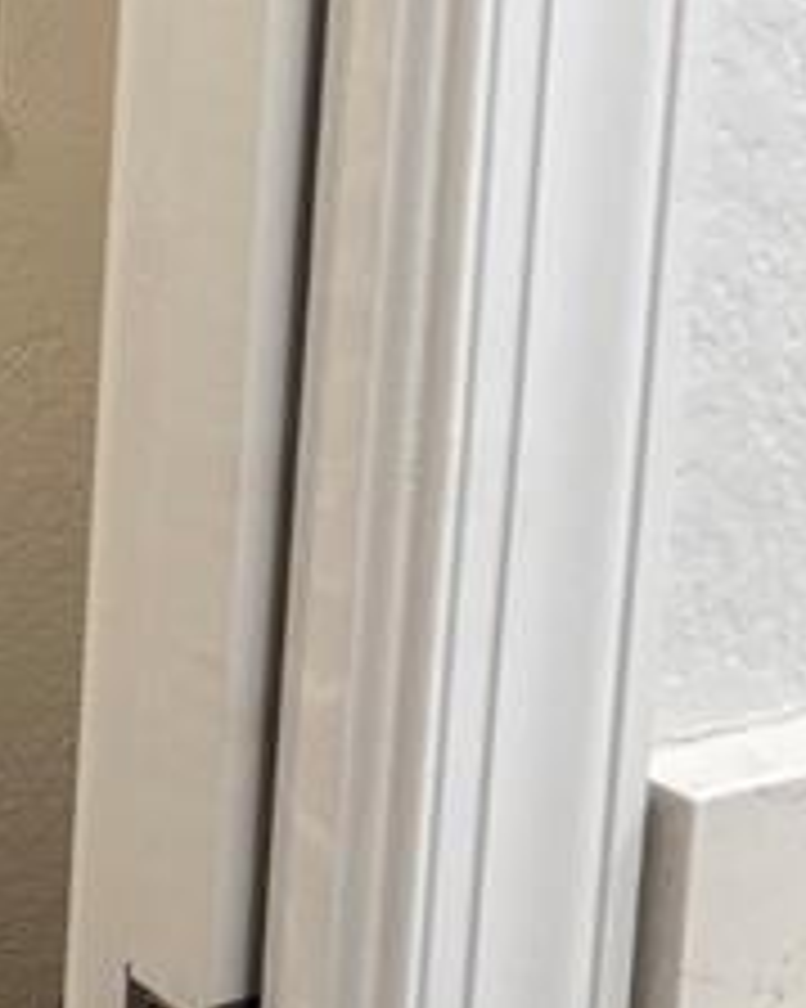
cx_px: -1081
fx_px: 4058
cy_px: -50
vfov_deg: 13.9
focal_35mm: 136
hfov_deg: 10.0
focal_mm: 5.96
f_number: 1.6
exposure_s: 1/60
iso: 80
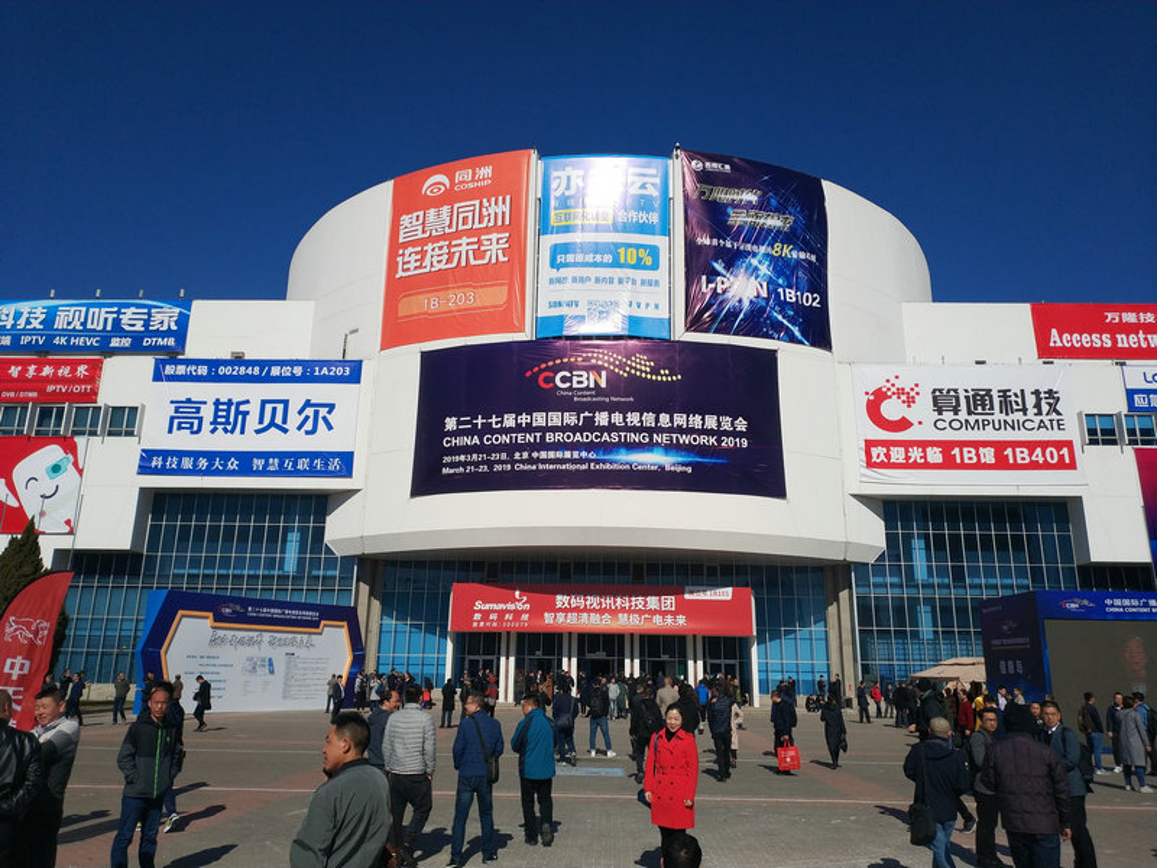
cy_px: 434
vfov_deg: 44.2
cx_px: 578
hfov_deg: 56.8
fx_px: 1070
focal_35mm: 32
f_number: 2
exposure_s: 1/4000
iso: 103
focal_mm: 4.5
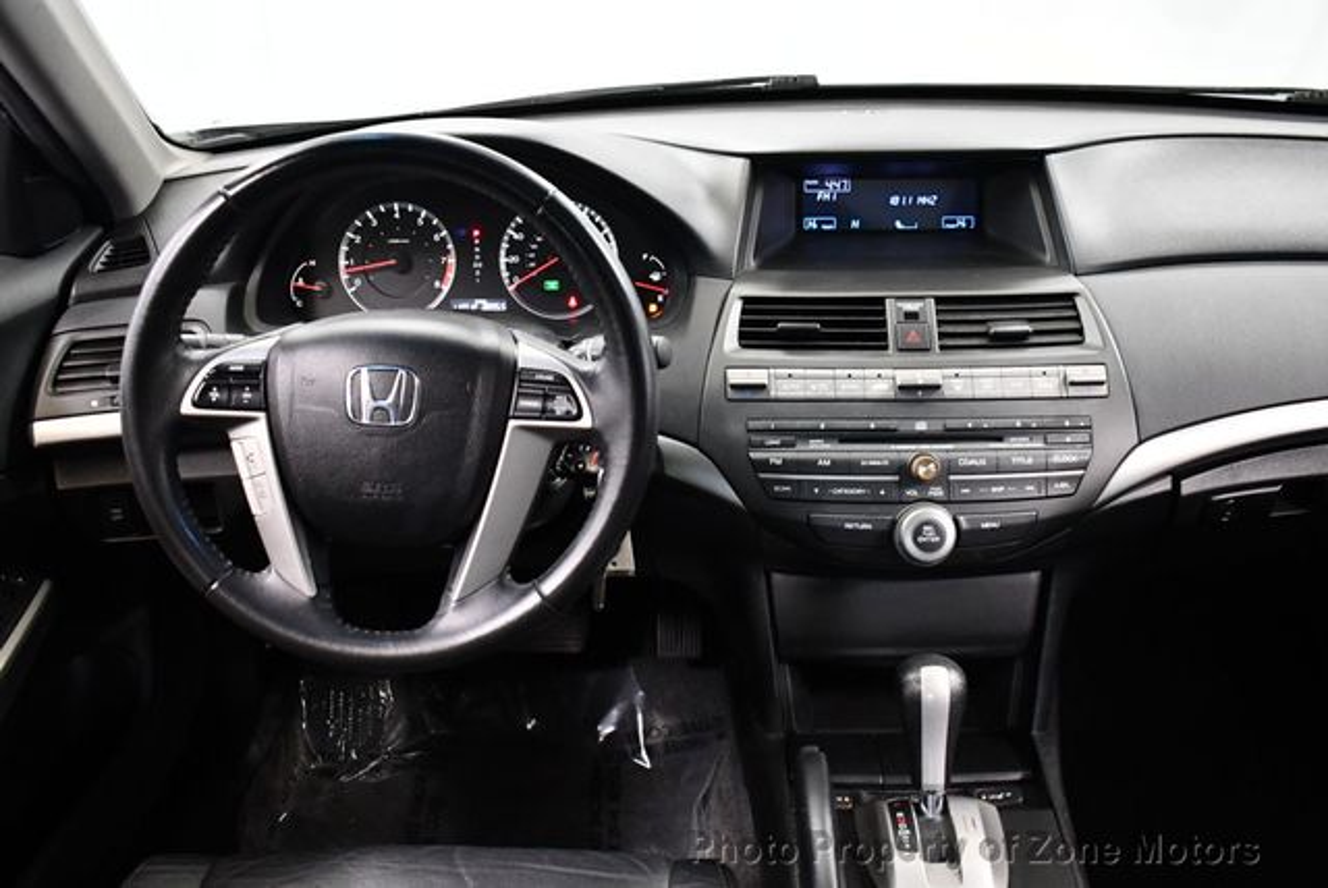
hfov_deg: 53.1
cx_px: 664
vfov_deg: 36.9
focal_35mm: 36
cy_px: 444
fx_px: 1329
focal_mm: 18
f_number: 3.5
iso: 3200
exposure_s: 1/60
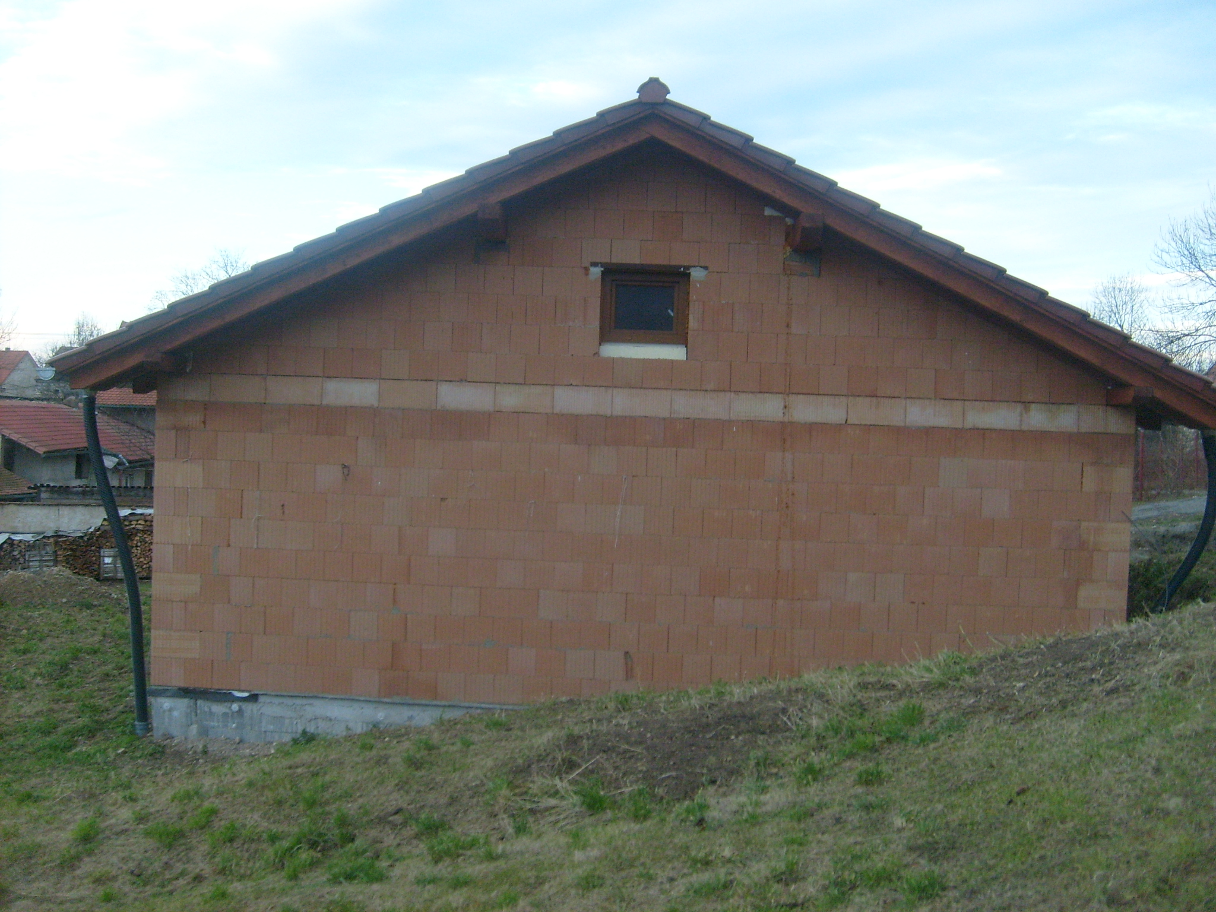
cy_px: 456
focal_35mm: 35
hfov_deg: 52.6
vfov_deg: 40.7
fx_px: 1229
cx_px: 608
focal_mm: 5.8
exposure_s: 1/125
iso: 80
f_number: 2.8
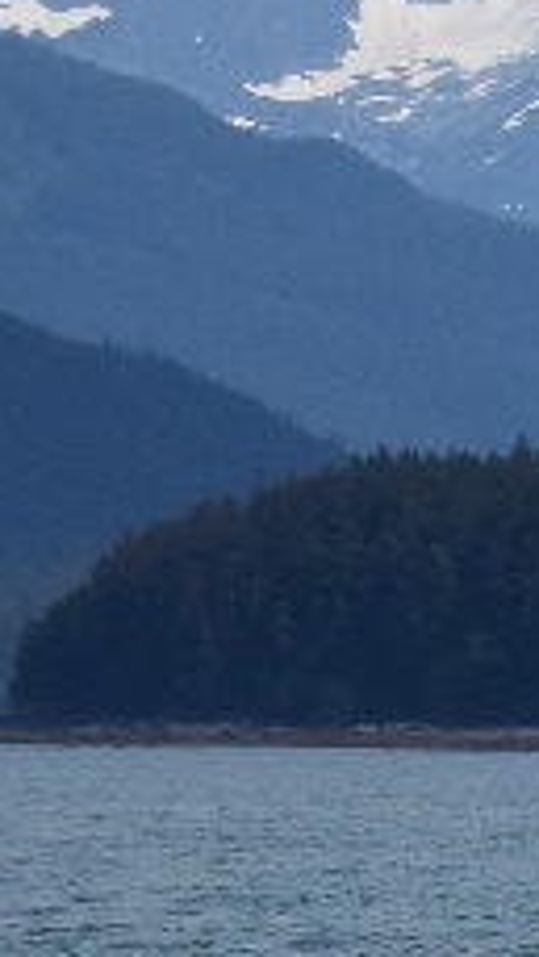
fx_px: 15076
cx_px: 1634
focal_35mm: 594
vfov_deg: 3.6
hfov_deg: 2.0
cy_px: 326
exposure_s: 1/1250
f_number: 5.6
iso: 160
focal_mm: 30
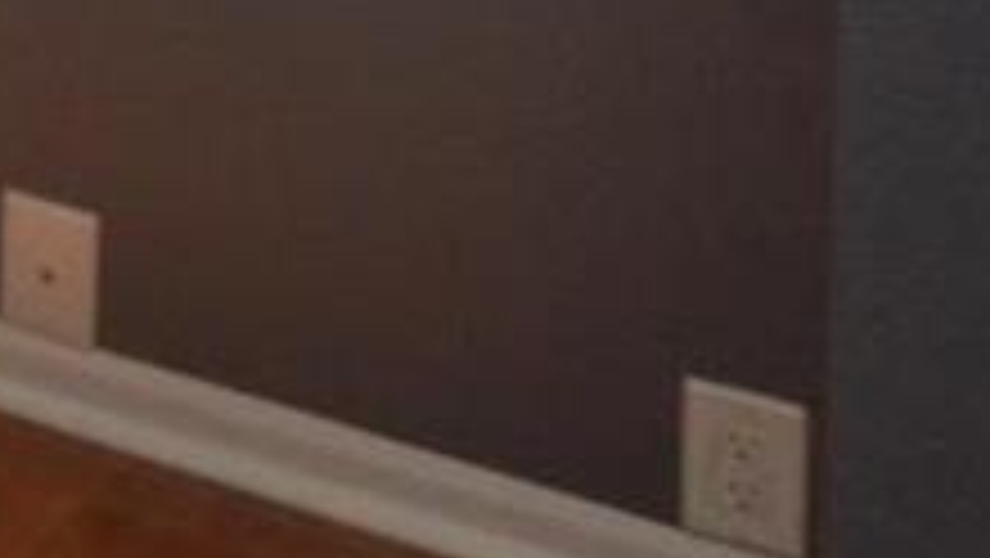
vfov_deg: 8.8
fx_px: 2994
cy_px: -1107
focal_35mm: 114
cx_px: -1791
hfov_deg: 12.0
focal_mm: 10
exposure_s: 1/60
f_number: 4
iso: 720
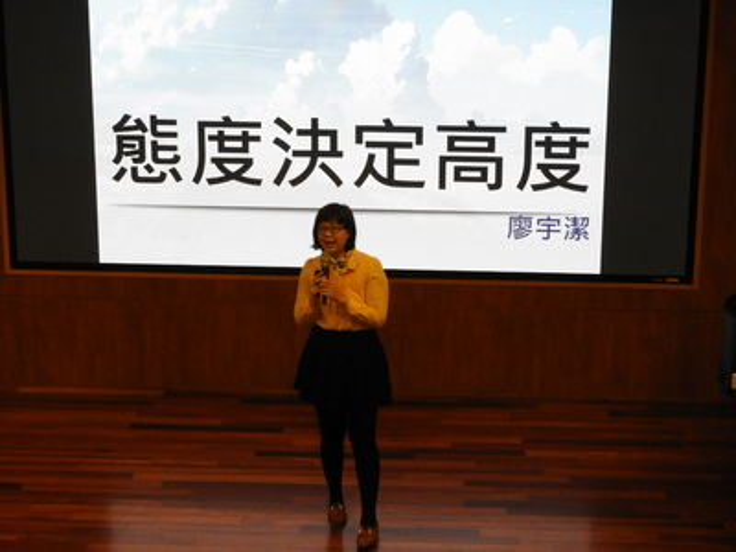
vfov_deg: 17.4
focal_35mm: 85
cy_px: 276
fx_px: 1807
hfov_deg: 23.0
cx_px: 368
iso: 800
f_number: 4.5
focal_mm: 15.2
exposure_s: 1/30
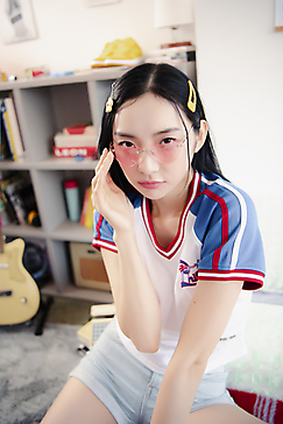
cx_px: 130
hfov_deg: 40.0
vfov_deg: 57.2
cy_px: 203
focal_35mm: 33
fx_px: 389
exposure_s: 1/100
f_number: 2.8
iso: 400
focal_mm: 30
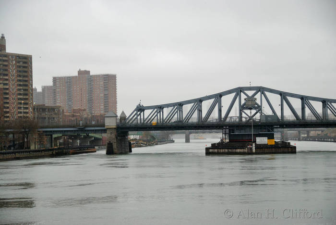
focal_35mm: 93
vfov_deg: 14.7
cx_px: 168
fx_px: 869
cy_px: 112
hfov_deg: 21.9
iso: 250
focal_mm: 62
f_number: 5
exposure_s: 1/200
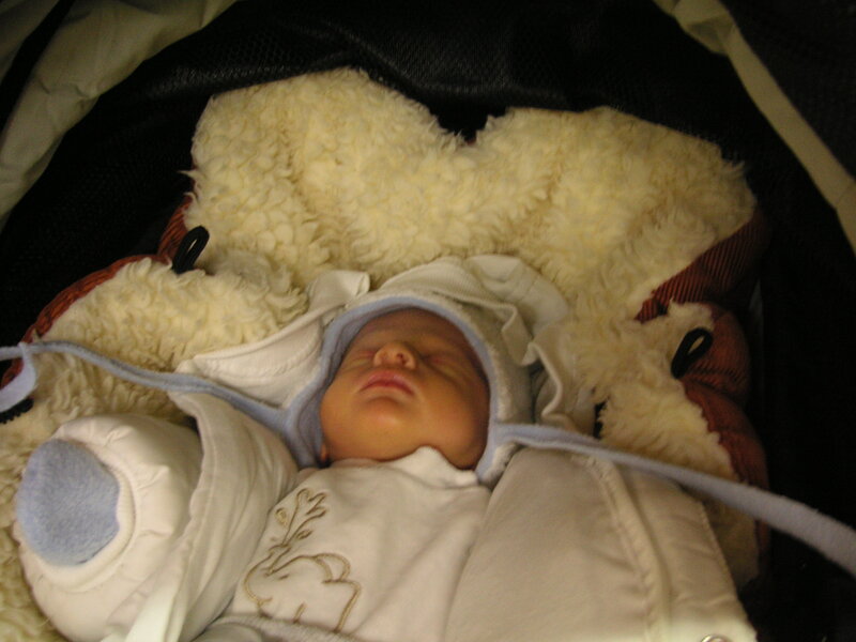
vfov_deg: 38.7
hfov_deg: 50.1
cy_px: 321
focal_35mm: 37
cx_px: 428
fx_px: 915
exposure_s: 1/8
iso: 100
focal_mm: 6.1
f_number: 2.8
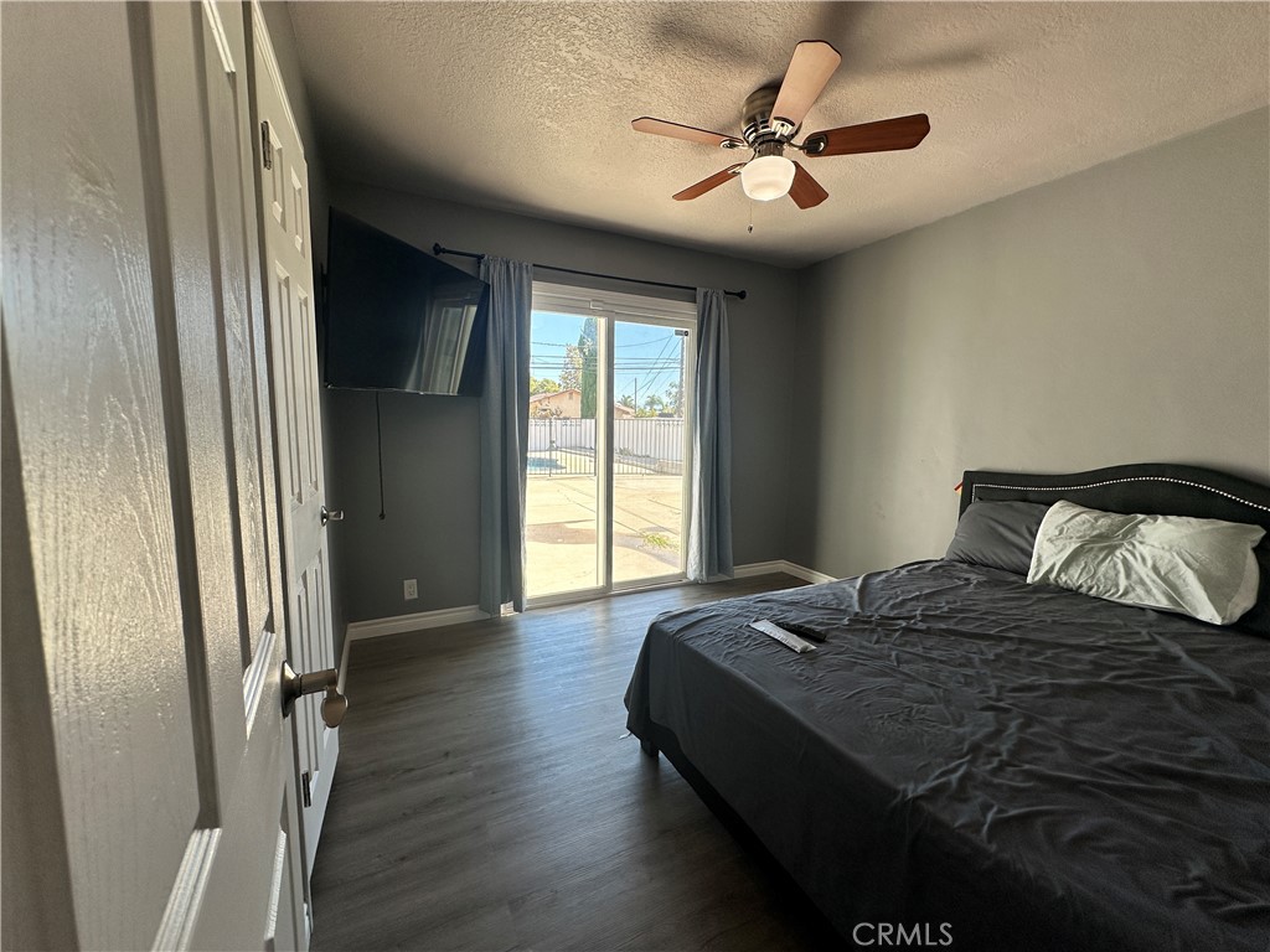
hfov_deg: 102.1
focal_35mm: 14
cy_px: 476
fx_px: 514
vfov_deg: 85.7
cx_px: 635
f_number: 2.2
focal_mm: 2.22
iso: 40
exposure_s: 1/218
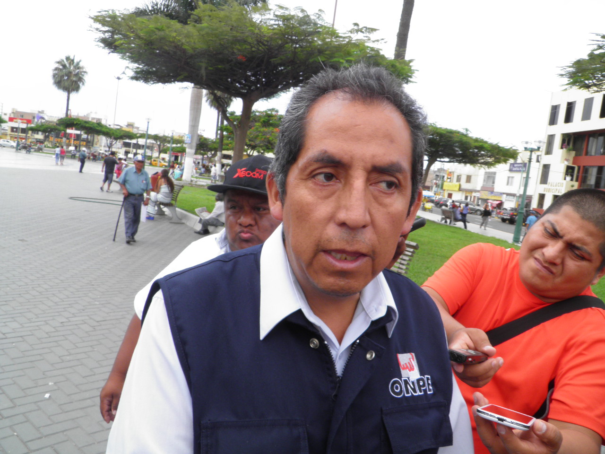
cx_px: 302
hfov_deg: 63.4
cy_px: 227
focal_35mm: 28
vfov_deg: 49.7
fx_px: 489
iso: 50
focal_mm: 4.9
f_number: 5.7
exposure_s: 1/125
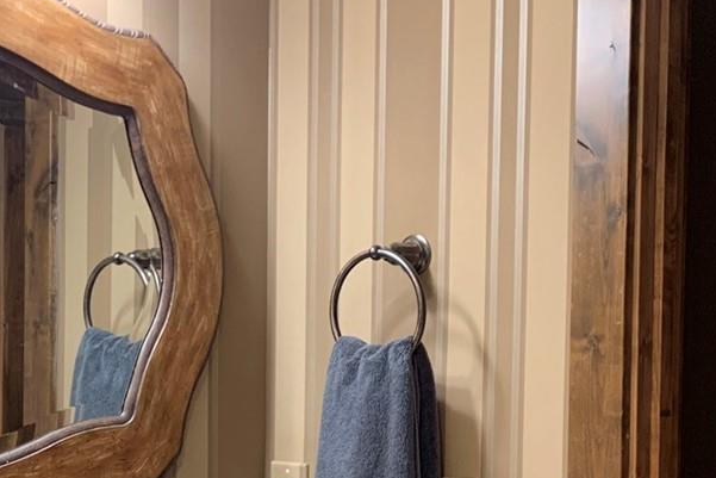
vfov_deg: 18.7
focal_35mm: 72
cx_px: 323
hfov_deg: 28.1
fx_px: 1432
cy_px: 420
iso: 200
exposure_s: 1/60
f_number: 1.8
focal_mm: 4.25
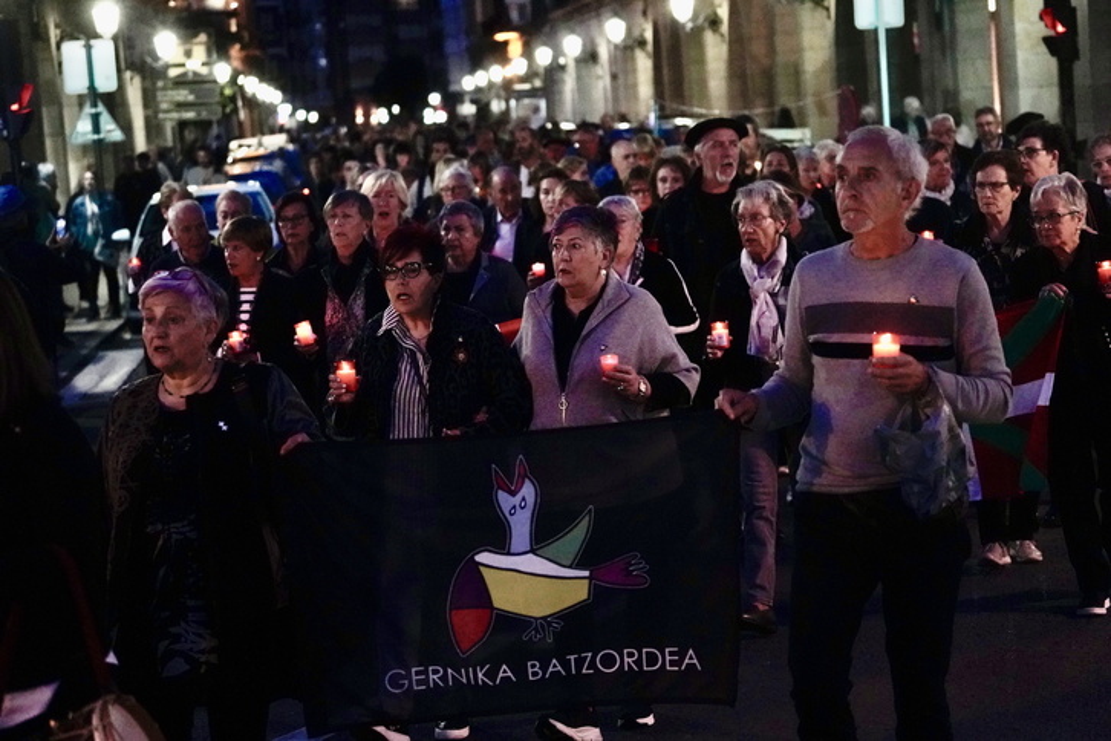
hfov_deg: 23.6
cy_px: 370
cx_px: 556
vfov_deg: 15.9
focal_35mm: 86
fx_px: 2654
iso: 12800
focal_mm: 86
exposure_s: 1/250
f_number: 4
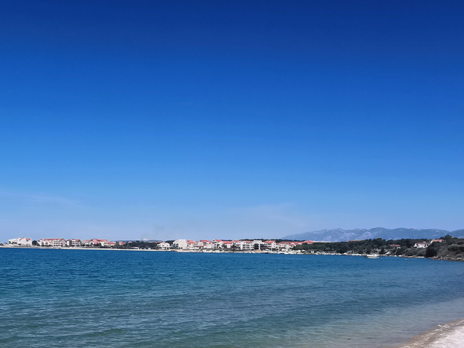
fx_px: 510
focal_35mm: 38
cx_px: 218
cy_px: 310
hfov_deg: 48.9
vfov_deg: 35.6
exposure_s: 1/2012
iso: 50
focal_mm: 2.35
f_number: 2.2
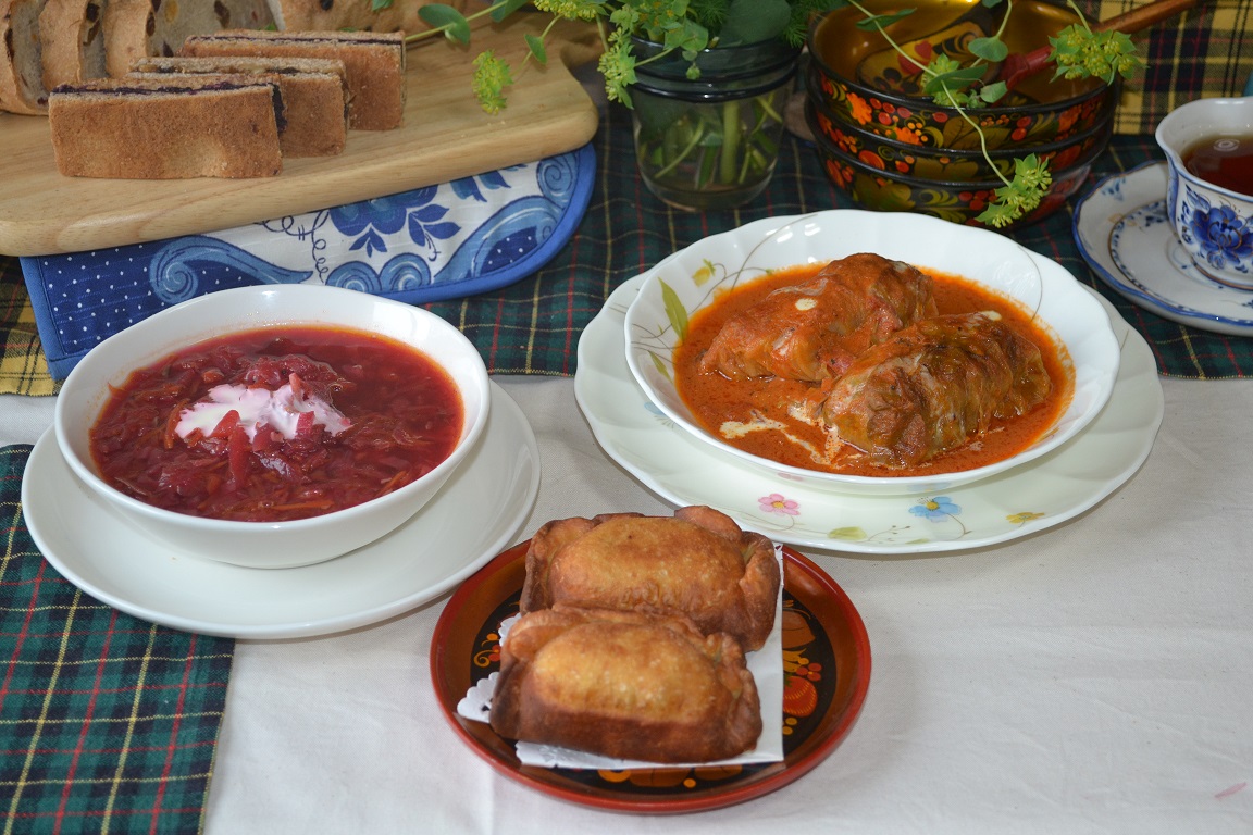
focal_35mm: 60
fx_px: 2088
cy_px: 418
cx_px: 626
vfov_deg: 22.6
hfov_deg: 33.4
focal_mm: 40
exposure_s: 1/20
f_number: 5.3
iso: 400
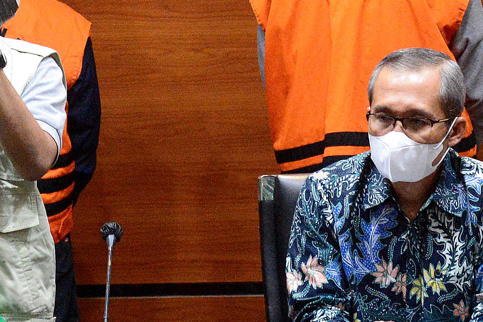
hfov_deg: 5.2
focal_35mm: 399
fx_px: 5355
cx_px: 240
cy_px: -84
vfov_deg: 3.4
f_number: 5.6
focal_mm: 105
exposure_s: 1/160
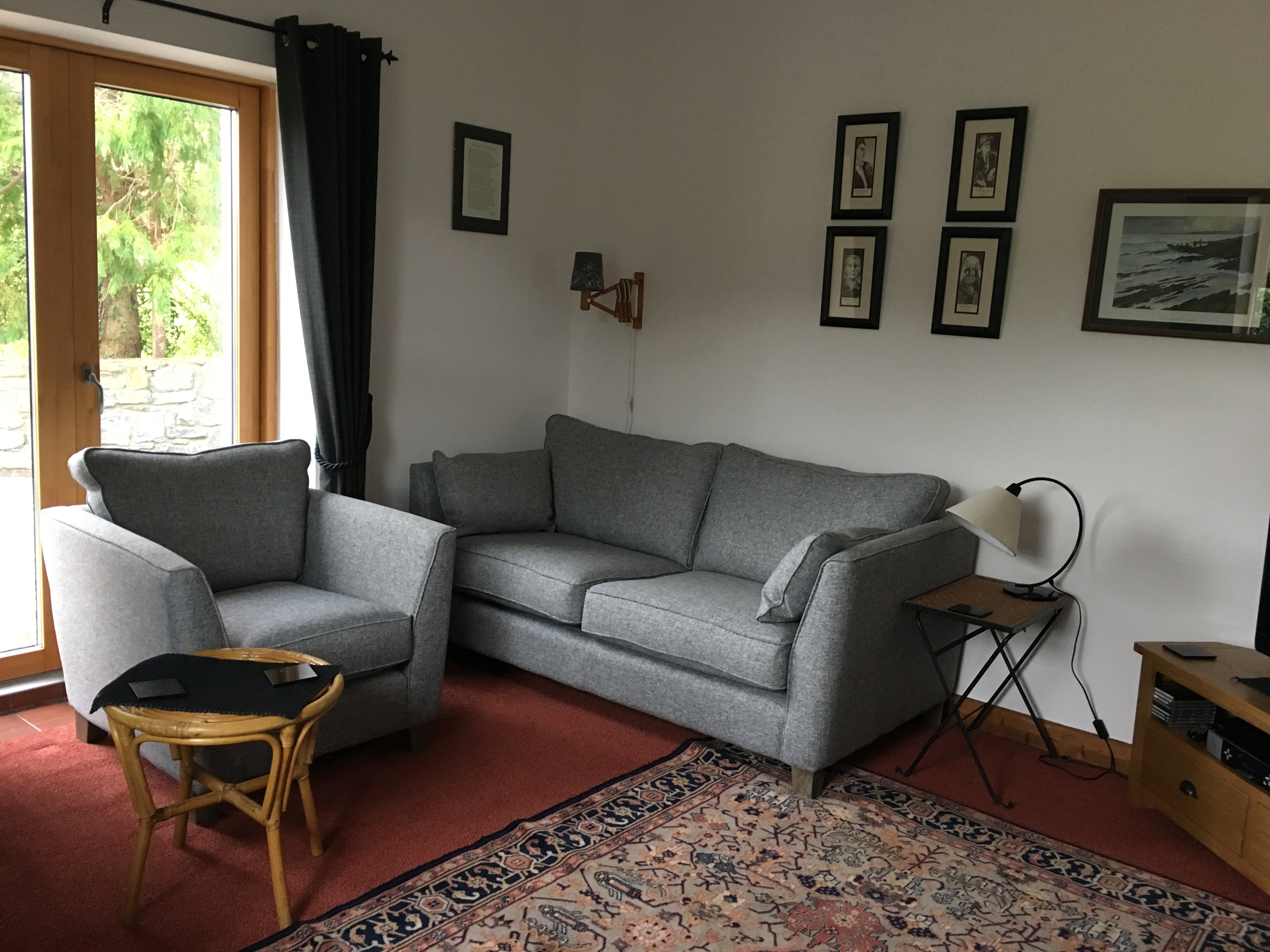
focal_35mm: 29
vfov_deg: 48.2
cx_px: 635
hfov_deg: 61.7
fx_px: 1064
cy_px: 476
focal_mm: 4.15
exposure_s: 1/20
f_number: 2.2
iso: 200
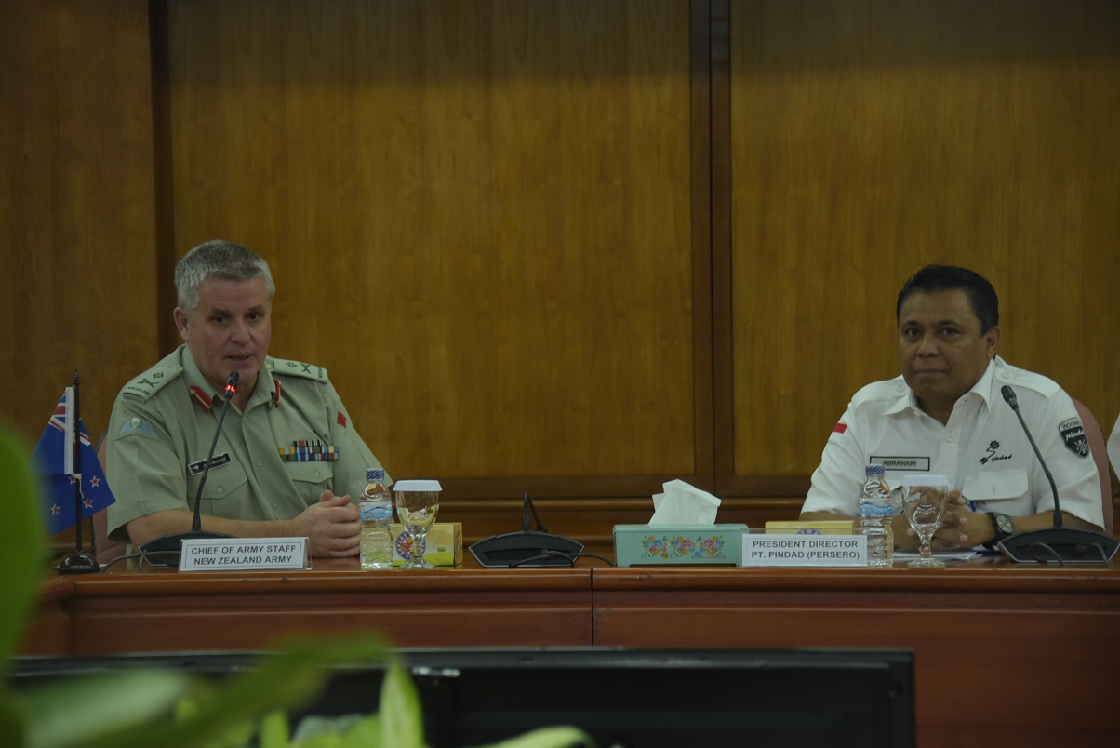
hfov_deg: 16.4
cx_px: 560
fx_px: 3891
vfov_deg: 11.0
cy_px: 374
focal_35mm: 125
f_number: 5.6
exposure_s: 1/100
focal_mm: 125
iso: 1600
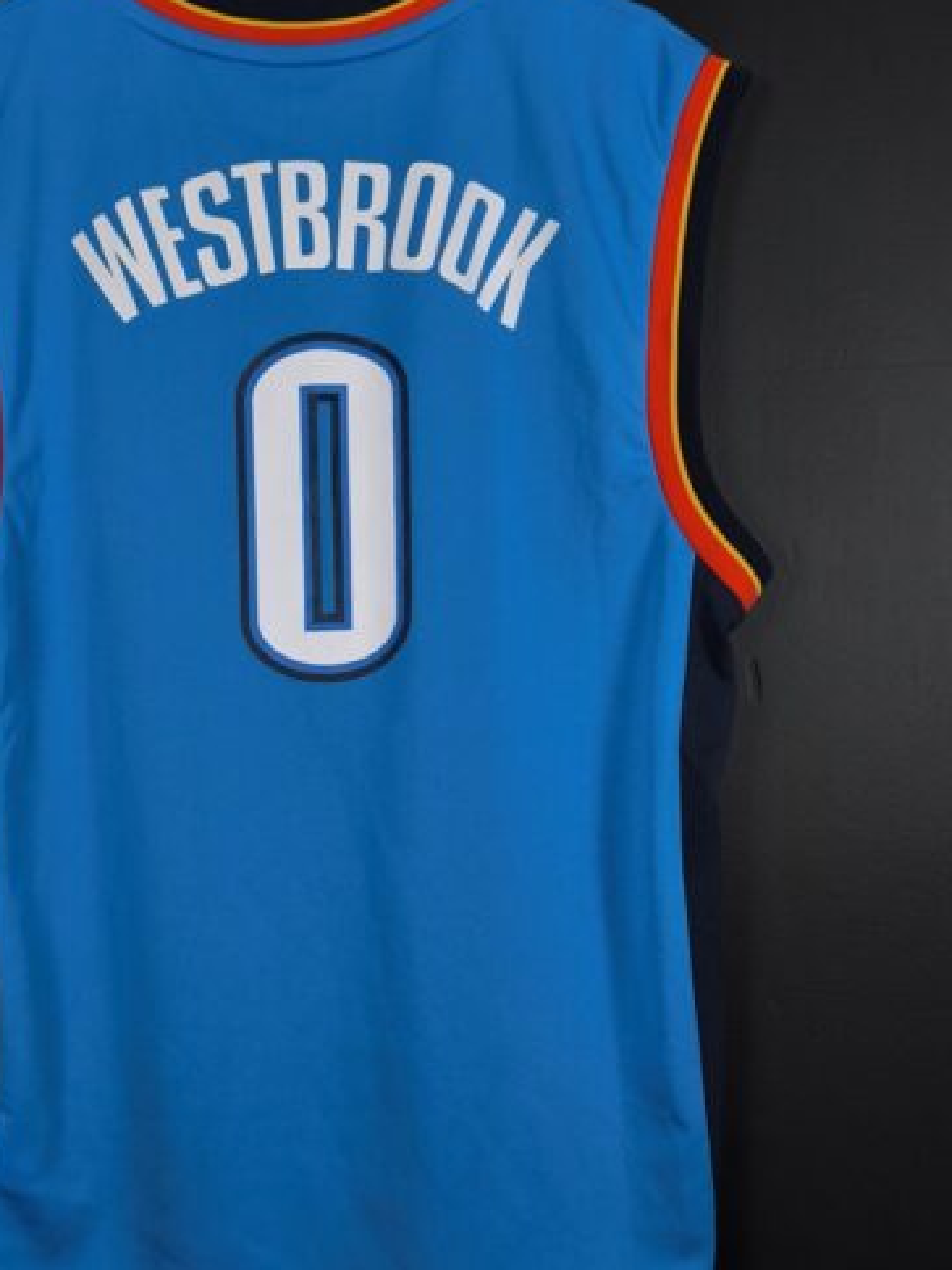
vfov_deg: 48.6
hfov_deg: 37.3
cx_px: 312
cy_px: 769
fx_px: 1393
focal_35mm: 38
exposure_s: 1/160
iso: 400
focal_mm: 6.57
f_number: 1.6
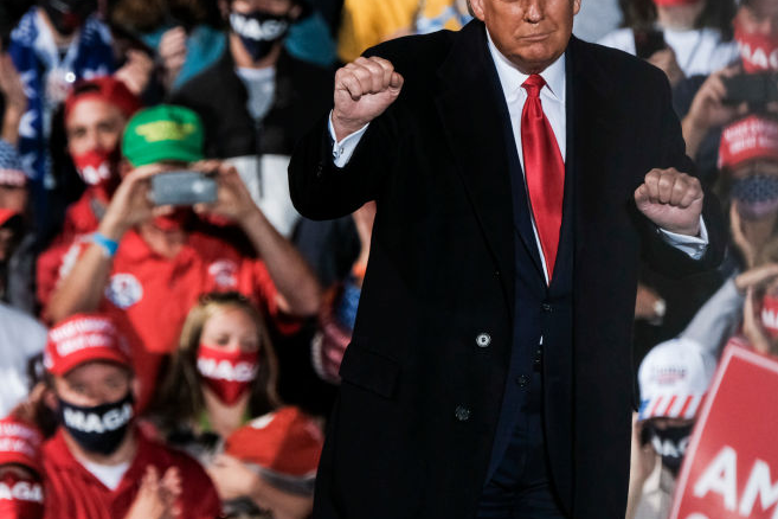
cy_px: 201
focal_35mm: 935
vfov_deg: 1.5
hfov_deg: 2.2
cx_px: 407
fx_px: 20205
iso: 1600
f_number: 6.4
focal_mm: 400
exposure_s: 1/400
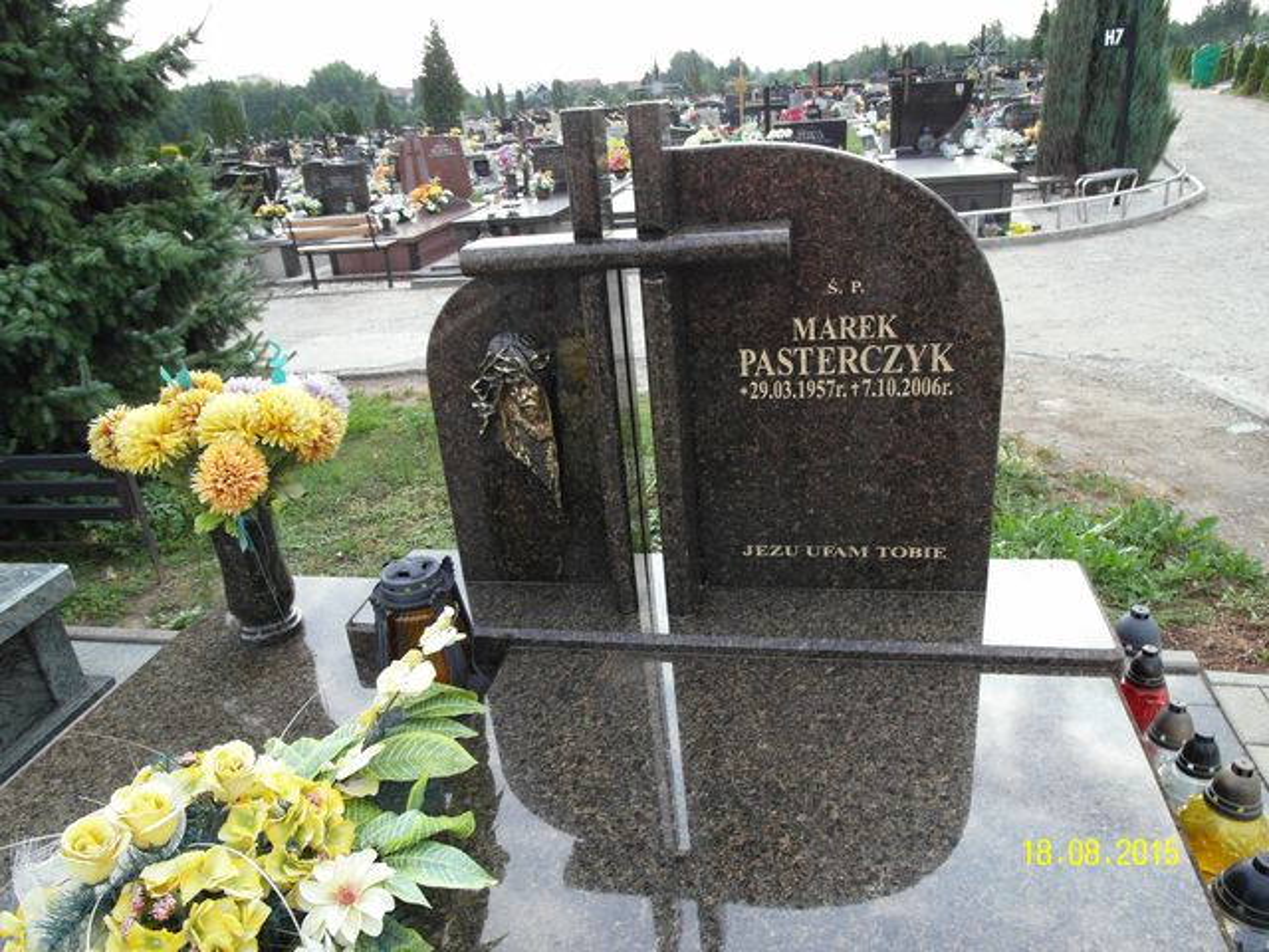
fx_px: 880
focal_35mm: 24
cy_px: 476
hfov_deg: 71.6
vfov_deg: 56.8
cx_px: 634
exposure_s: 1/125
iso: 80
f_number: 3.4
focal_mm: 5.2
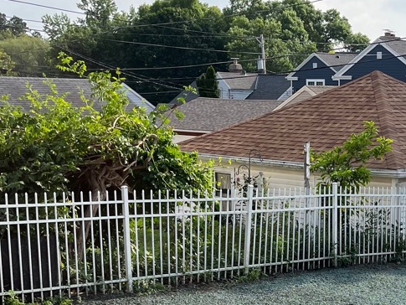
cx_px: 382
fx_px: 880
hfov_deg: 25.0
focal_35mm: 75
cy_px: 352
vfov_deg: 18.7
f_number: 1.6
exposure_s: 1/2513
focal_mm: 5.1
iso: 50
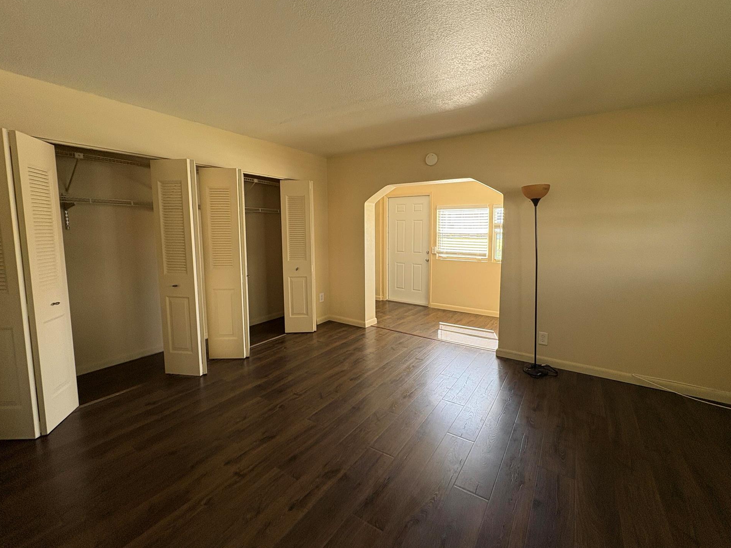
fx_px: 317
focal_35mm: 15
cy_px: 258
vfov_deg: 81.7
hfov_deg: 98.0
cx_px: 389
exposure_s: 1/99
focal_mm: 2.22
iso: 80
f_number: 2.2
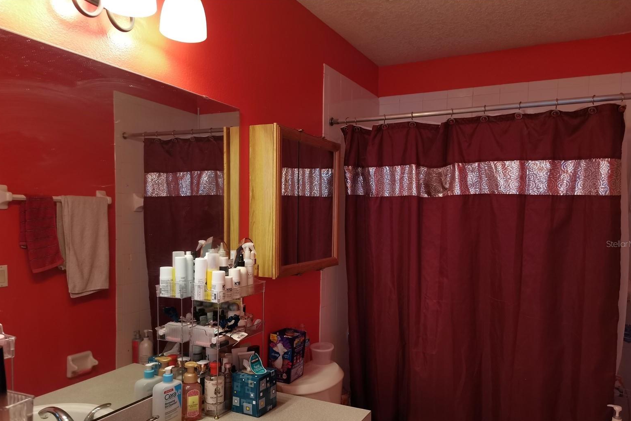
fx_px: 491
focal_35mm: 28
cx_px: 318
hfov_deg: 65.5
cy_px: 244
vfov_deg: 46.2
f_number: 1.8
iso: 250
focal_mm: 4.75
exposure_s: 1/60
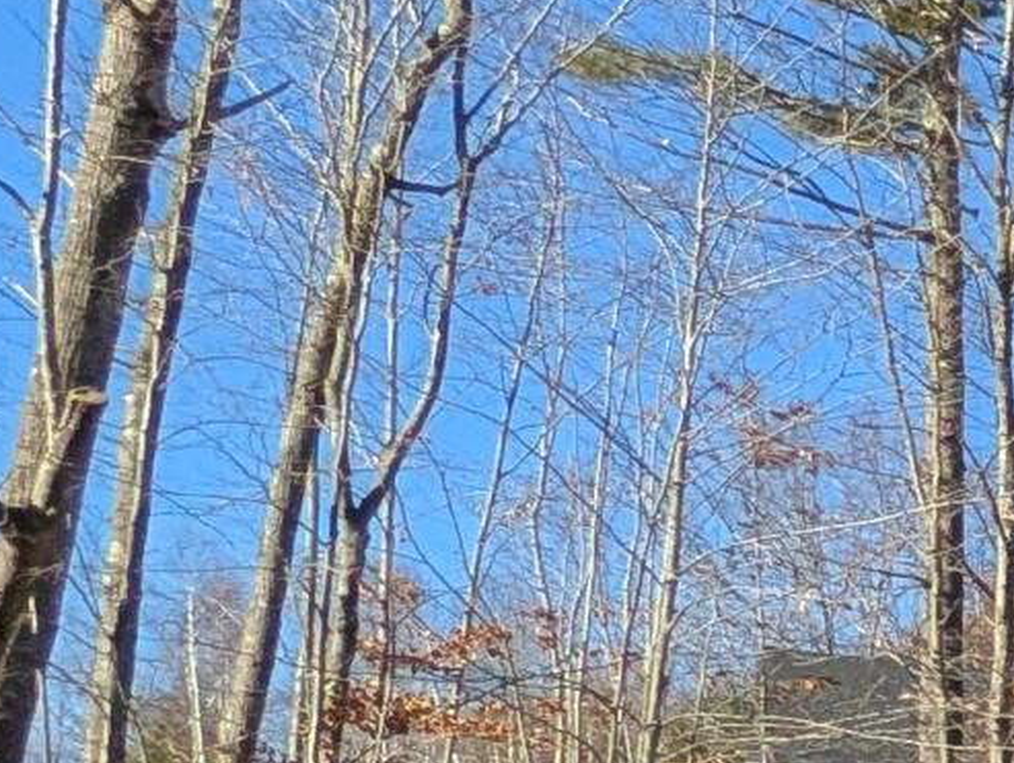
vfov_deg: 19.2
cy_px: 897
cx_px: 2725
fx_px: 2141
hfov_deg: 13.2
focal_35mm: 73
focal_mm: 2.02
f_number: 1.7
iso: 57
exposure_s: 1/2545
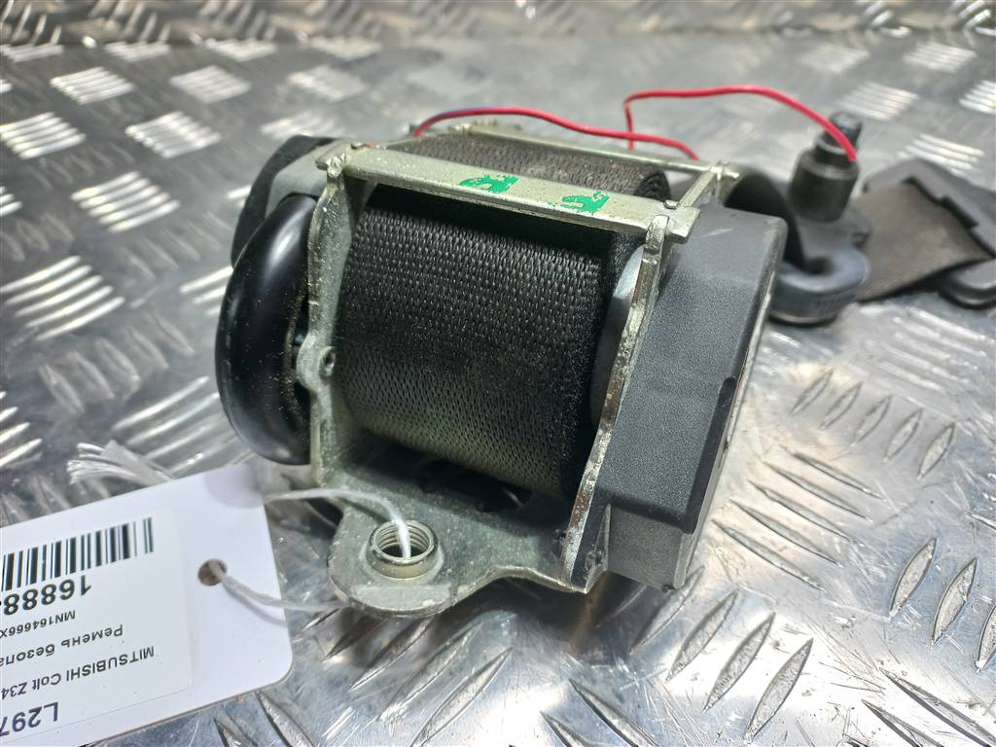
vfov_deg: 54.9
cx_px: 498
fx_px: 719
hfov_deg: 69.4
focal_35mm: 25
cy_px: 374
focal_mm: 4.6
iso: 80
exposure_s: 1/50
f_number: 1.8
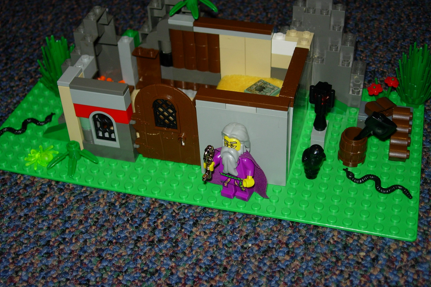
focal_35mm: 54
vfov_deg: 25.0
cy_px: 129
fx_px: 646
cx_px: 216
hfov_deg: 36.9
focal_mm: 10.6
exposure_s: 1/64
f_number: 3.2
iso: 79
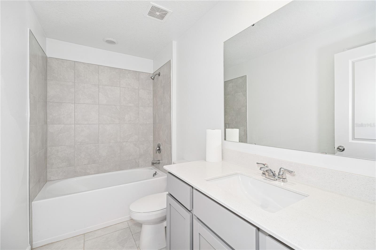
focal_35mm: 15
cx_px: 188
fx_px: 157
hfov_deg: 100.4
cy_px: 125
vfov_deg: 77.3
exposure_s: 1/8
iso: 200
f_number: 8
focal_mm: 15
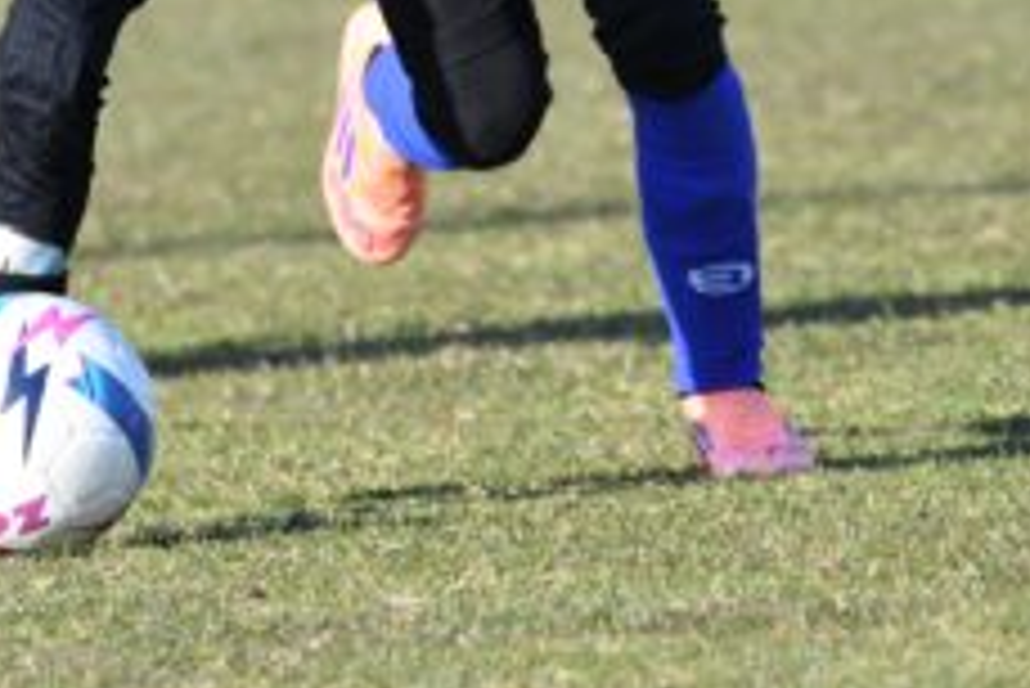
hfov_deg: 1.9
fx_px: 31262
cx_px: 49
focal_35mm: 1092
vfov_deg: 1.3
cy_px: -209
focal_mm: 390
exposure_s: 1/2000
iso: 2000
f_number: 9
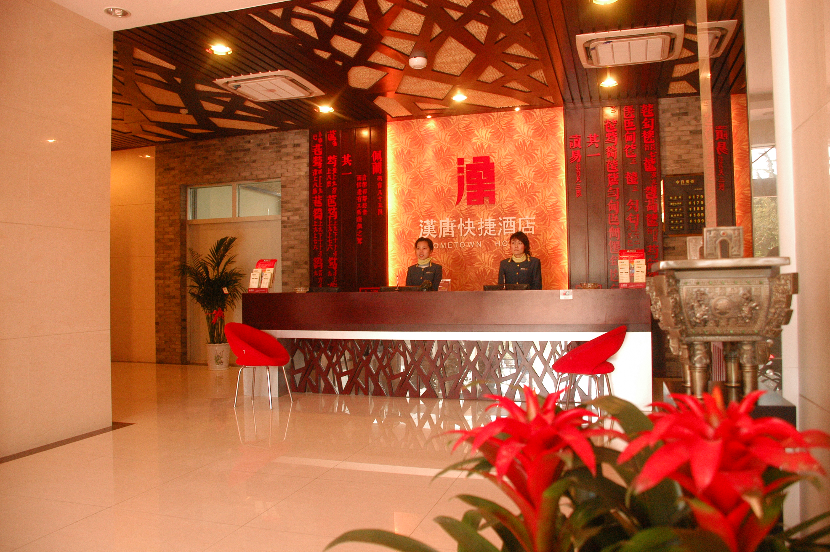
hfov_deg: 67.4
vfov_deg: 47.8
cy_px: 276
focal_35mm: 27
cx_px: 415
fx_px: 622
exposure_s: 1/80
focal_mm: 18
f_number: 4
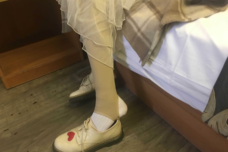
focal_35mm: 31
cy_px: 75
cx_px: 115
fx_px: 196
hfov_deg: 60.3
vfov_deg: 42.3
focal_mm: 4.15
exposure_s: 1/4
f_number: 2.2
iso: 100
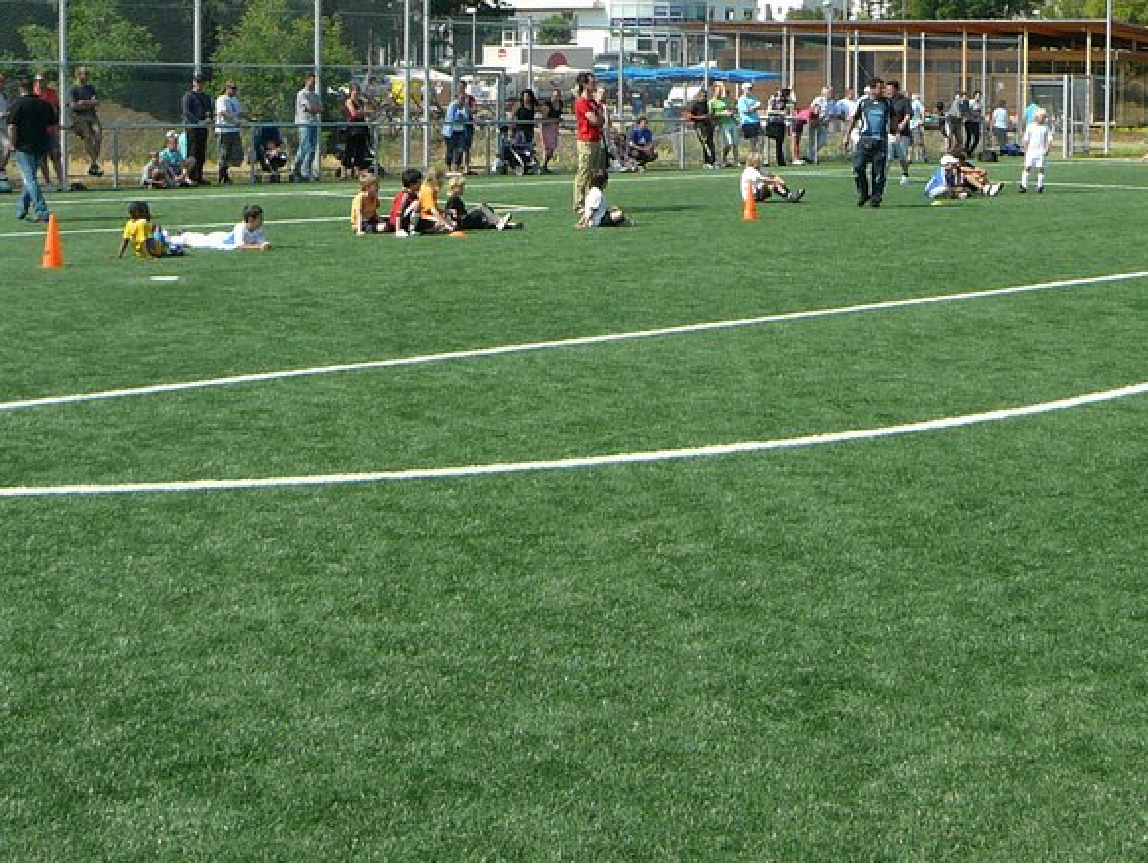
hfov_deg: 32.0
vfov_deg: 24.2
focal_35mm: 60
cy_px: 236
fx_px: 1991
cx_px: 725
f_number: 5
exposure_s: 1/400
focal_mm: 5.2
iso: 80
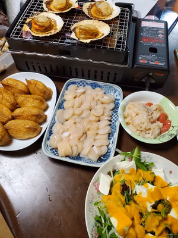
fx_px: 178
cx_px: 89
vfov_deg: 67.3
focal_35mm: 26
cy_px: 119
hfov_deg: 53.1
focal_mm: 4.3
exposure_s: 1/50
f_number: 2.4
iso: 320
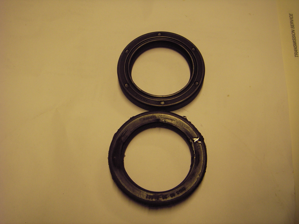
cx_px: 150
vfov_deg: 37.7
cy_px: 112
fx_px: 328
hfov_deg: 49.0
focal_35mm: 38
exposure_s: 1/30
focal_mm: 6.3
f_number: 3.3
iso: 80
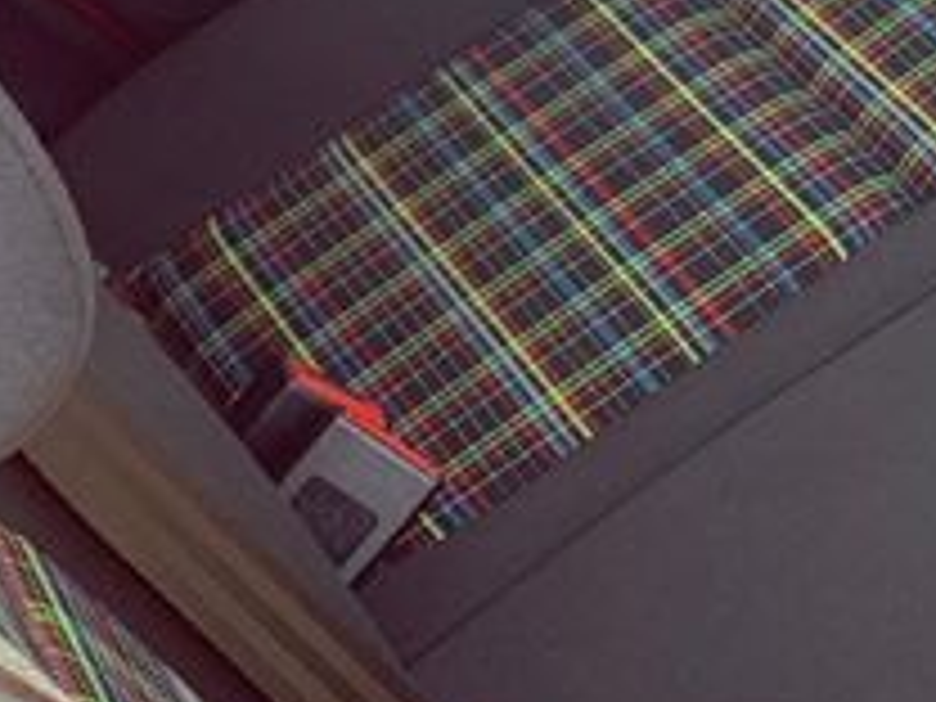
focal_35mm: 128
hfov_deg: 12.7
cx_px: 2074
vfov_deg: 11.3
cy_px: -243
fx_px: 3461
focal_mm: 4.25
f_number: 1.8
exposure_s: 1/122
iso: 40
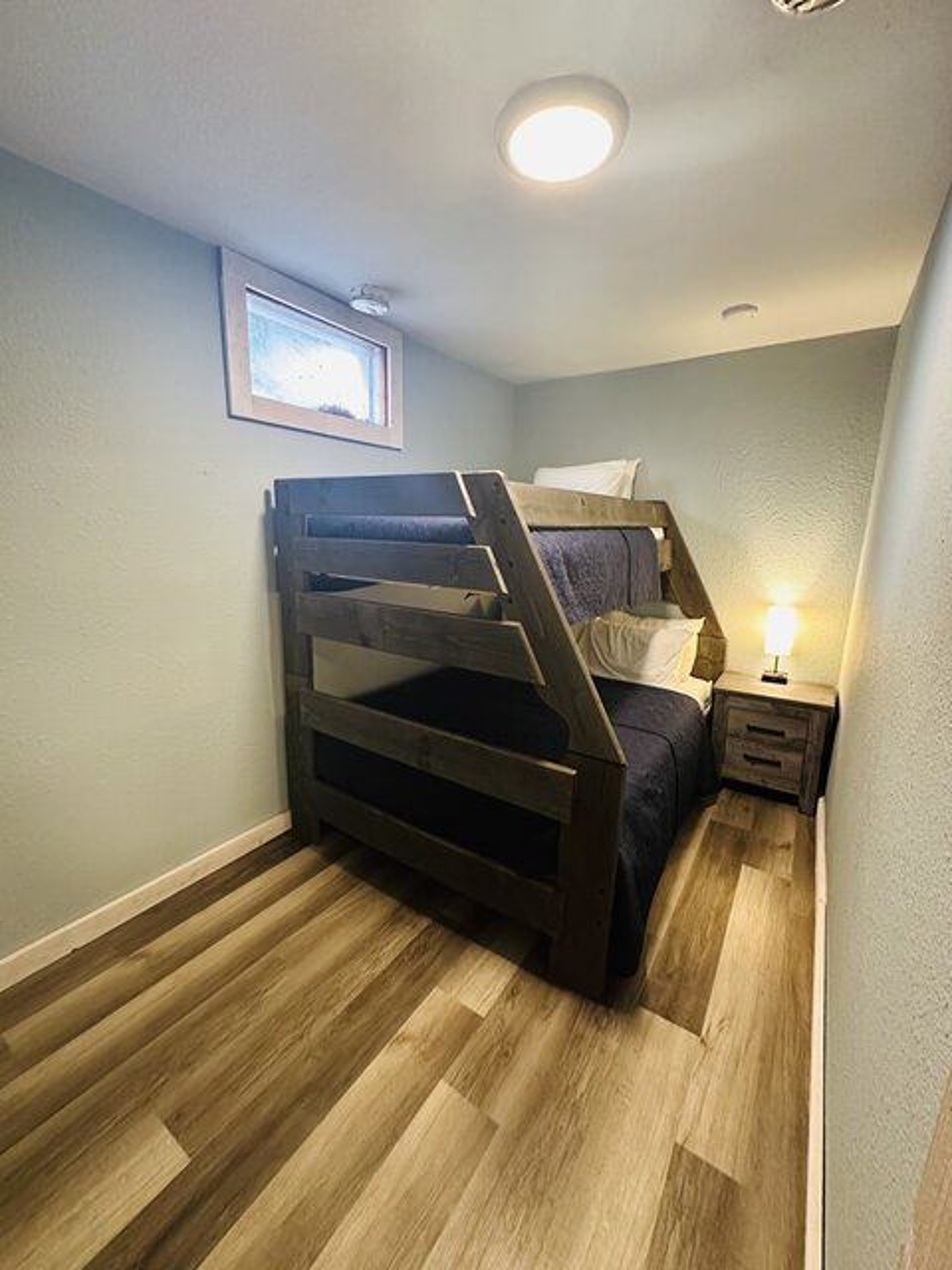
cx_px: 476
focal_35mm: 14
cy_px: 635
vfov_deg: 102.1
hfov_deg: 85.7
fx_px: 513
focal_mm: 2.22
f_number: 2.2
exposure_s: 1/60
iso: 800
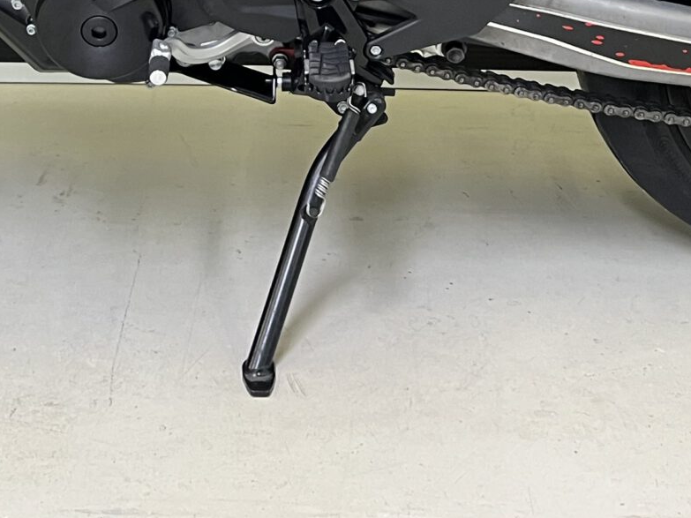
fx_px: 1696
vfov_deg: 16.0
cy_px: -235
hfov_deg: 22.9
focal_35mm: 85
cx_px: 237
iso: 320
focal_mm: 5.7
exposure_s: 1/50
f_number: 1.5
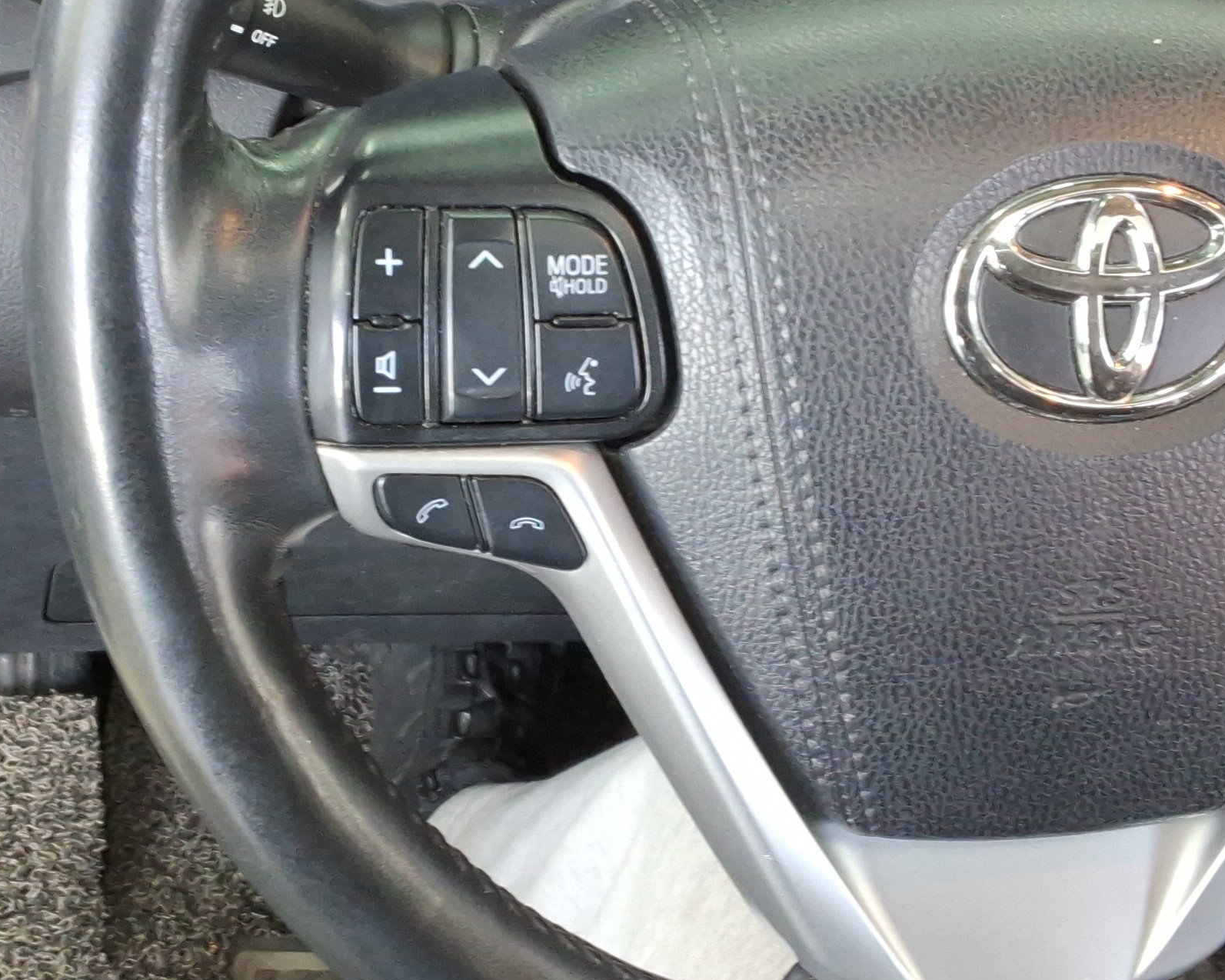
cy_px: 393
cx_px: 508
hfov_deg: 33.5
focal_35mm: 56
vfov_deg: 27.1
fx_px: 2030
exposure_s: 1/40
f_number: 1.9
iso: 110
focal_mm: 2.91
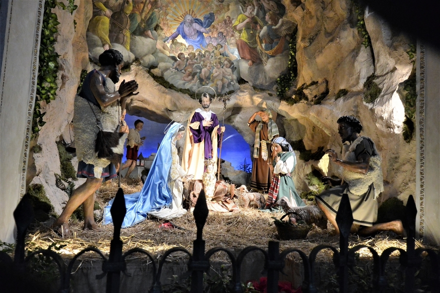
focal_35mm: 29
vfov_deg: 45.0
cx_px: 220
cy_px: 146
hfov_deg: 63.7
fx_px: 354
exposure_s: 1/30
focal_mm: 10.9
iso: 800
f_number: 4
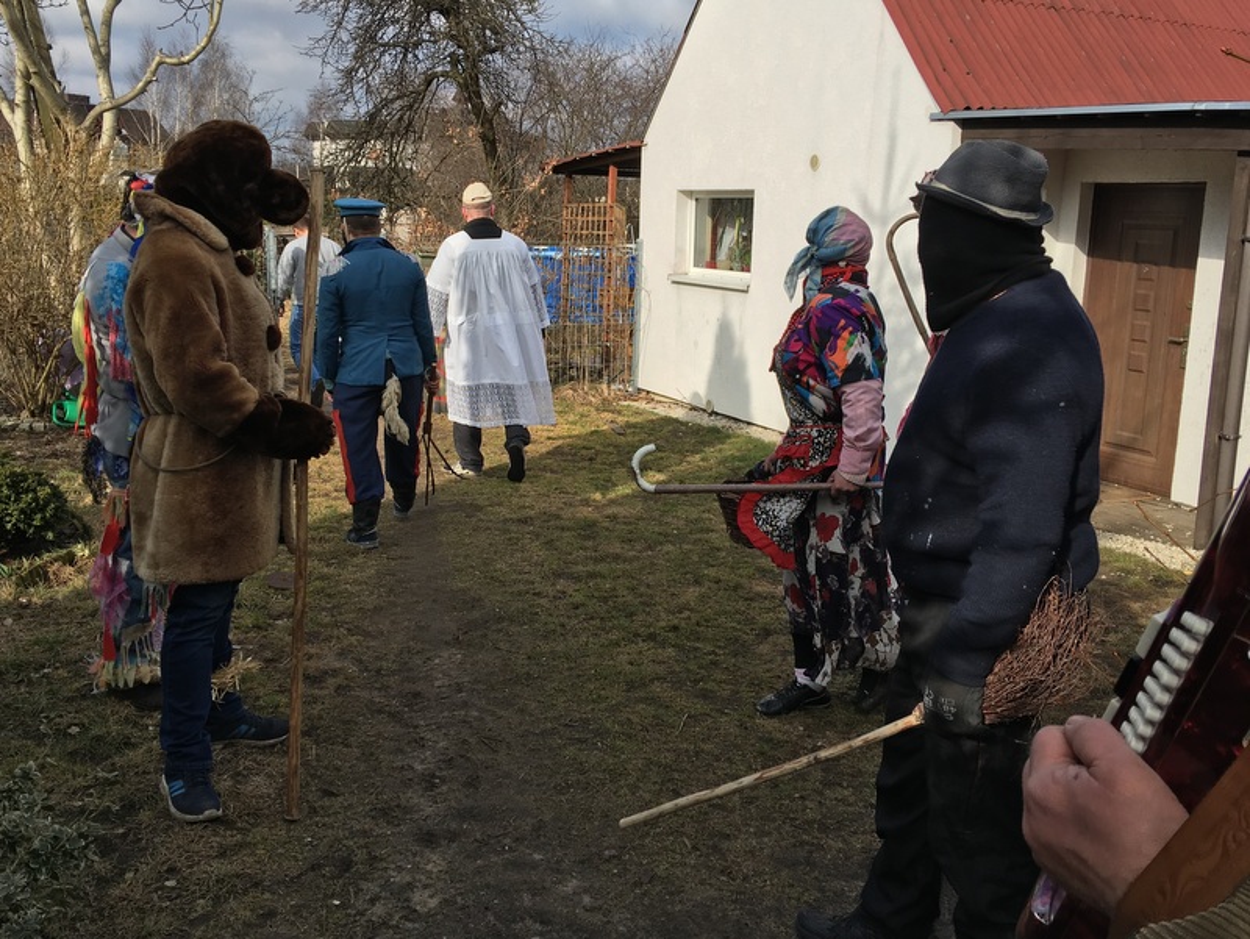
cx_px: 625
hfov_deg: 61.6
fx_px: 1048
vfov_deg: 48.3
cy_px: 470
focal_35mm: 29
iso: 25
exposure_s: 1/1148
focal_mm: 4.15
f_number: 2.2
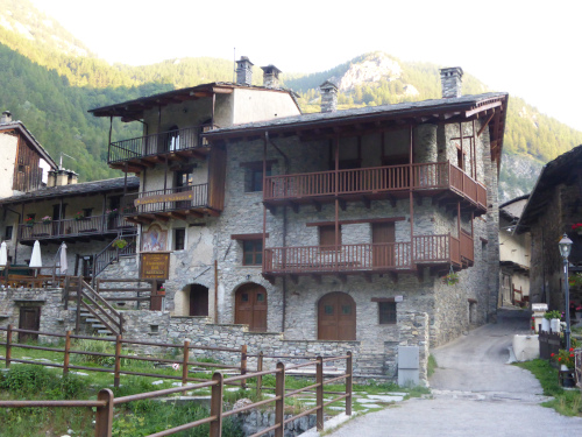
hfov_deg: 43.9
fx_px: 723
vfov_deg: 33.6
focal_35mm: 43
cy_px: 218
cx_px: 291
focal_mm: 7.4
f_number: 3.9
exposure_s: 1/125
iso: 500
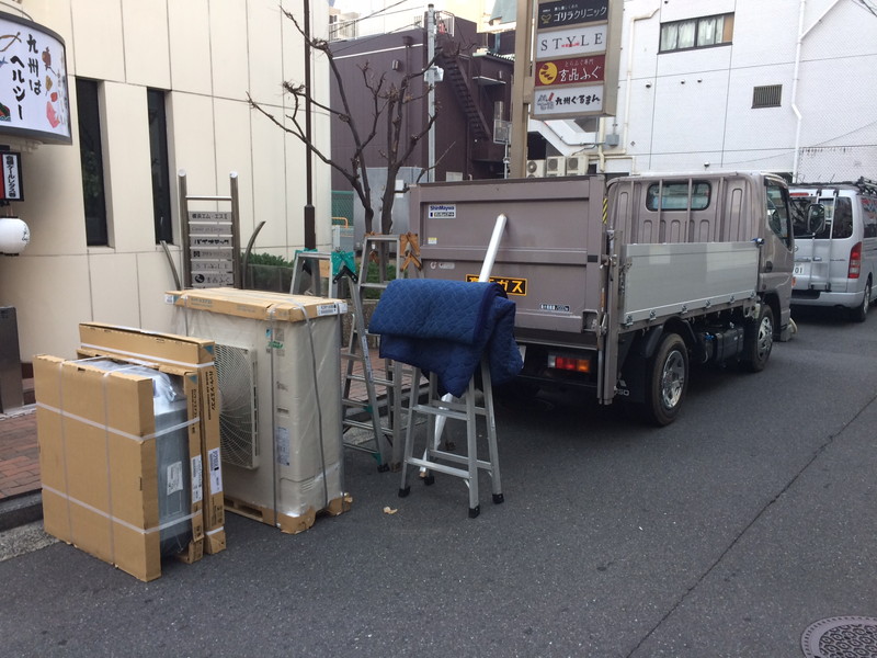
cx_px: 438
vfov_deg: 48.2
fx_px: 735
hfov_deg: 61.7
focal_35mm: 29
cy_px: 329
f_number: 2.2
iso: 40
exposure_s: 1/30
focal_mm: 4.15
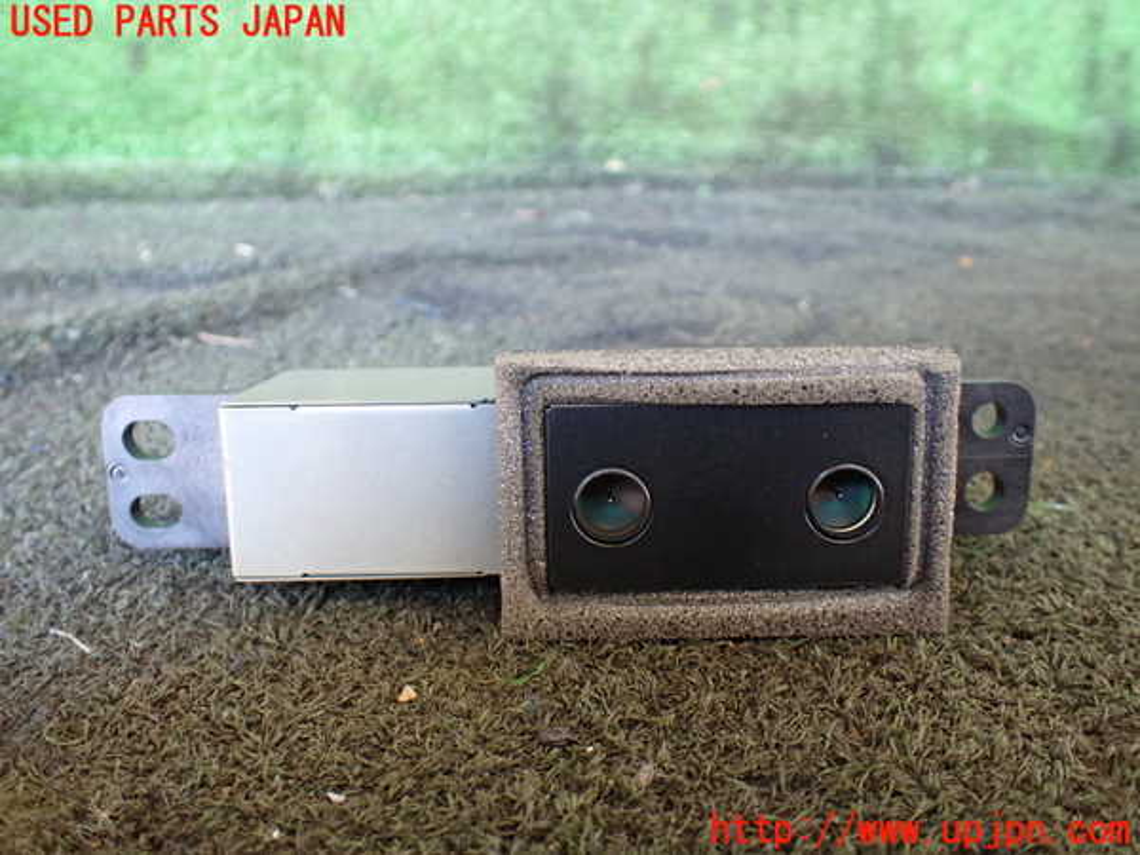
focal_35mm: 30
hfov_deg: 60.0
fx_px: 988
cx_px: 570
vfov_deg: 46.8
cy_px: 428
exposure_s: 1/40
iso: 800
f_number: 2.3
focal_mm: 5.4
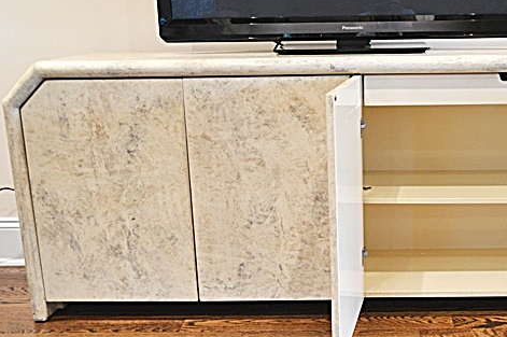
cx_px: 358
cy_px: 210
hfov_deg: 39.6
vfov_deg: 27.4
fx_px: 689
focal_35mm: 49
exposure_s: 1/15
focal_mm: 22
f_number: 4
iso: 500
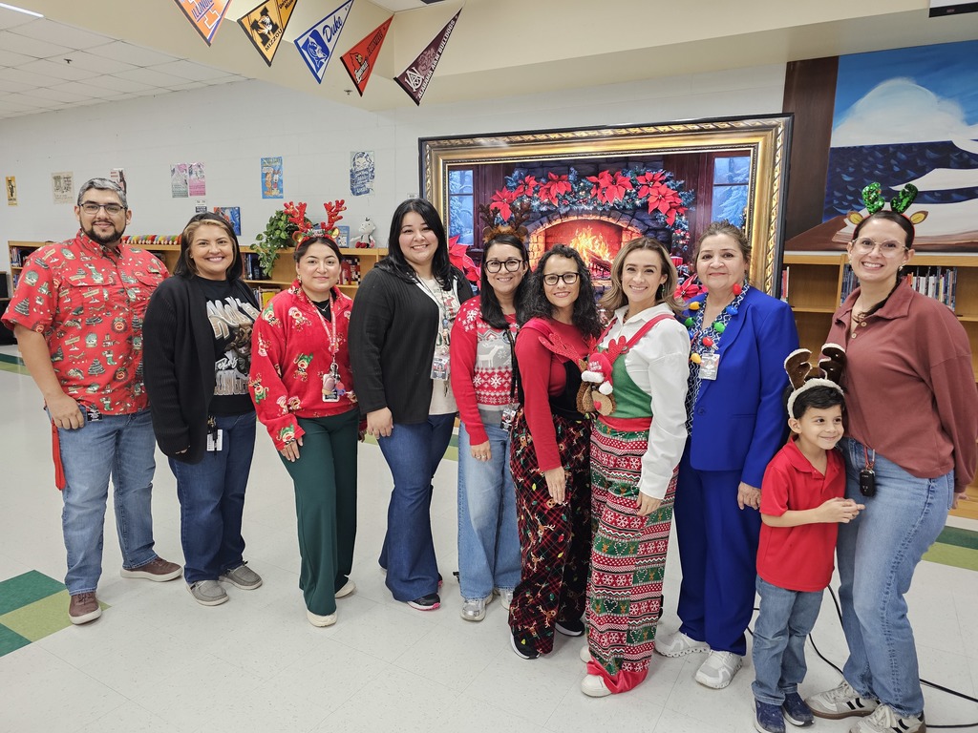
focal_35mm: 23
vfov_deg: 58.9
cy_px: 366
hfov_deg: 73.9
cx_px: 489
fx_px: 650
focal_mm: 6.3
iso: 640
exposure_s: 1/120
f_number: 1.7
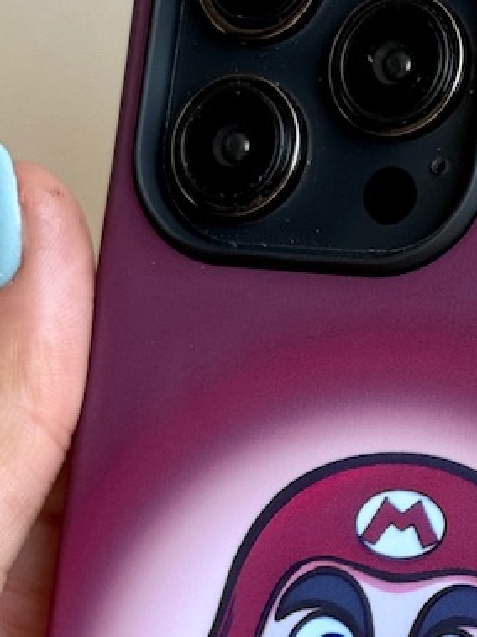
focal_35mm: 162
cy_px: 489
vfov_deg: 12.2
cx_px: 400
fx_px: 2978
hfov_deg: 9.1
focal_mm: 6.76
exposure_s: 1/484
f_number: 1.78
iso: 64
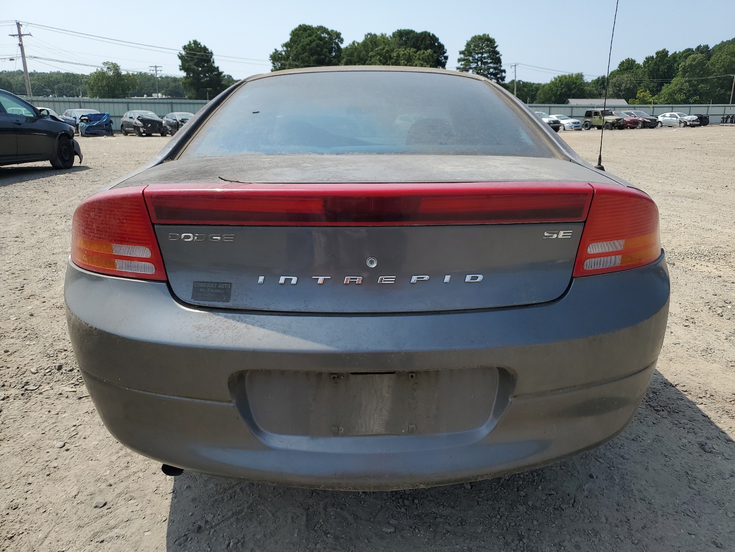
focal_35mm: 26
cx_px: 368
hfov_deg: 67.3
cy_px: 276
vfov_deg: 53.1
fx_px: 552
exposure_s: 1/3333
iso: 50
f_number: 1.5
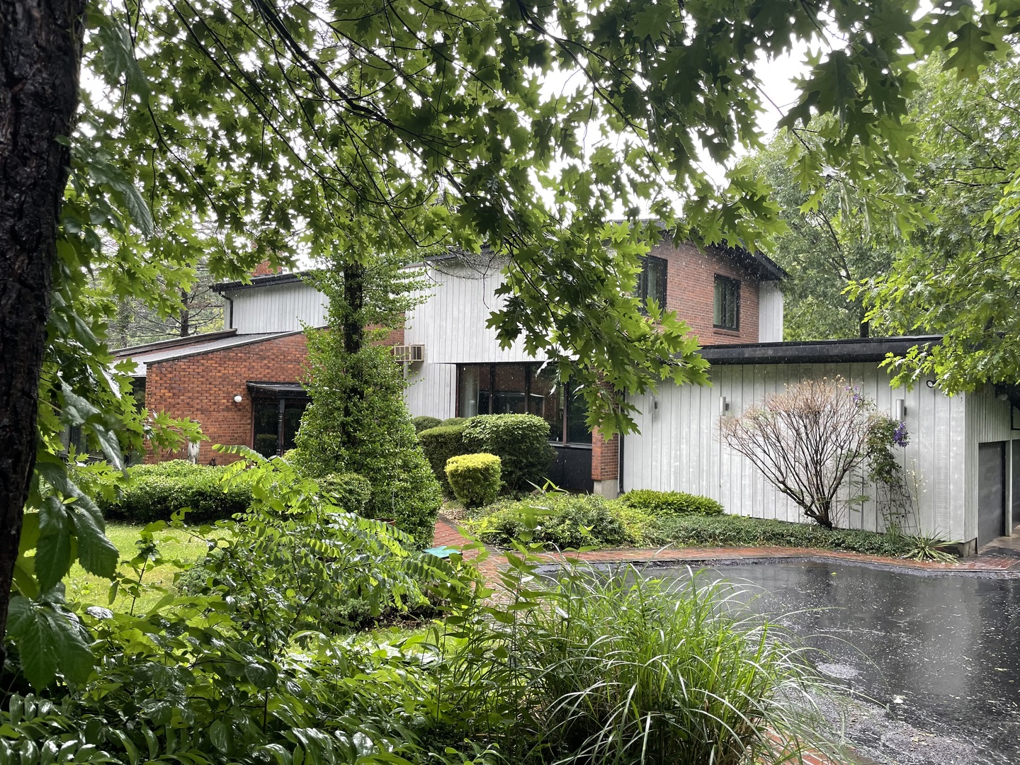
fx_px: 766
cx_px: 510
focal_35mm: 26
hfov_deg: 67.3
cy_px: 382
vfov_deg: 53.1
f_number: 1.6
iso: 32
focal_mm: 4.2
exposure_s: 1/132
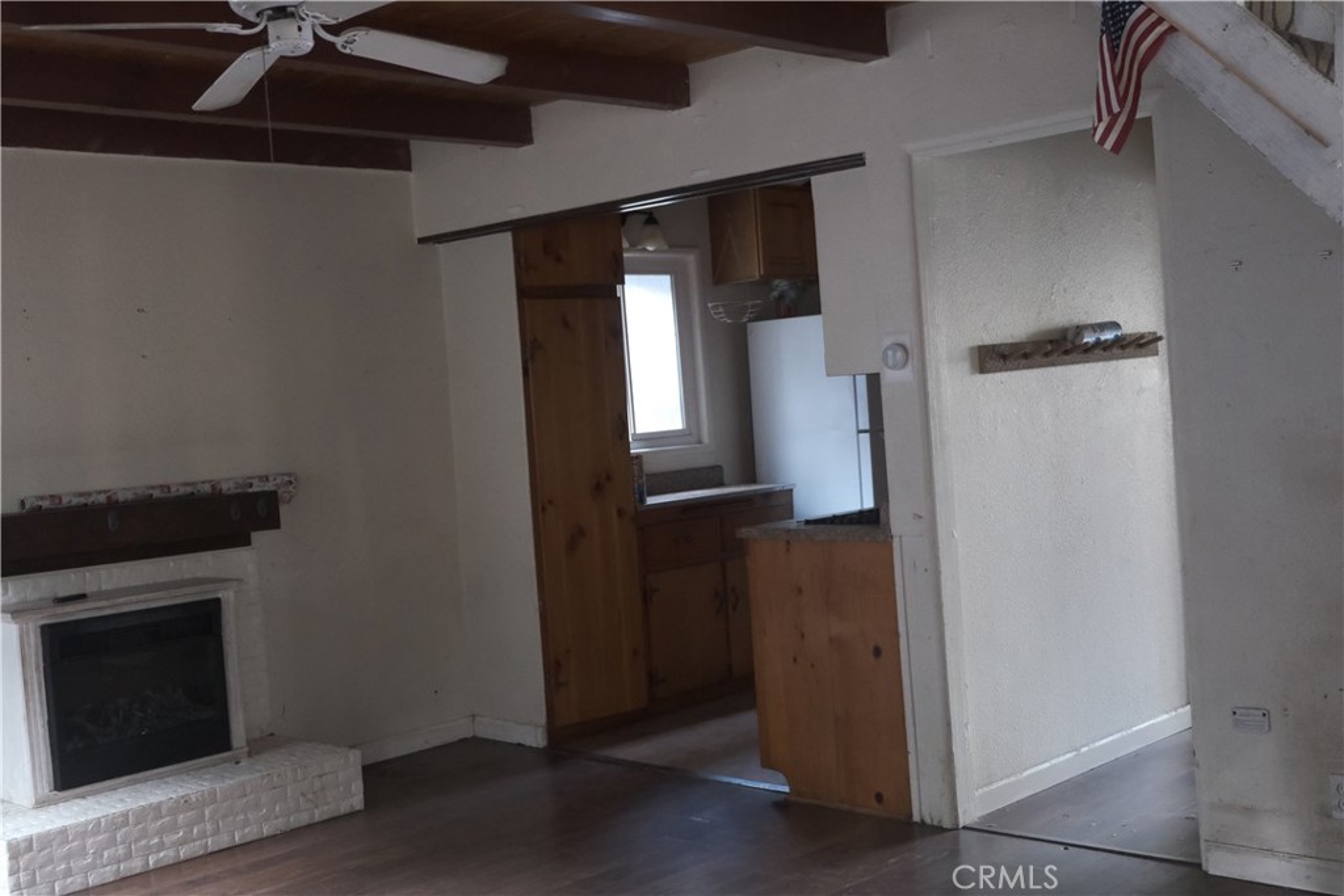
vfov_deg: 41.1
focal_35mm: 32
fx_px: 1195
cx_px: 672
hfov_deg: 58.7
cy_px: 448
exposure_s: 1/26
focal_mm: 21.4
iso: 3200
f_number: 3.2
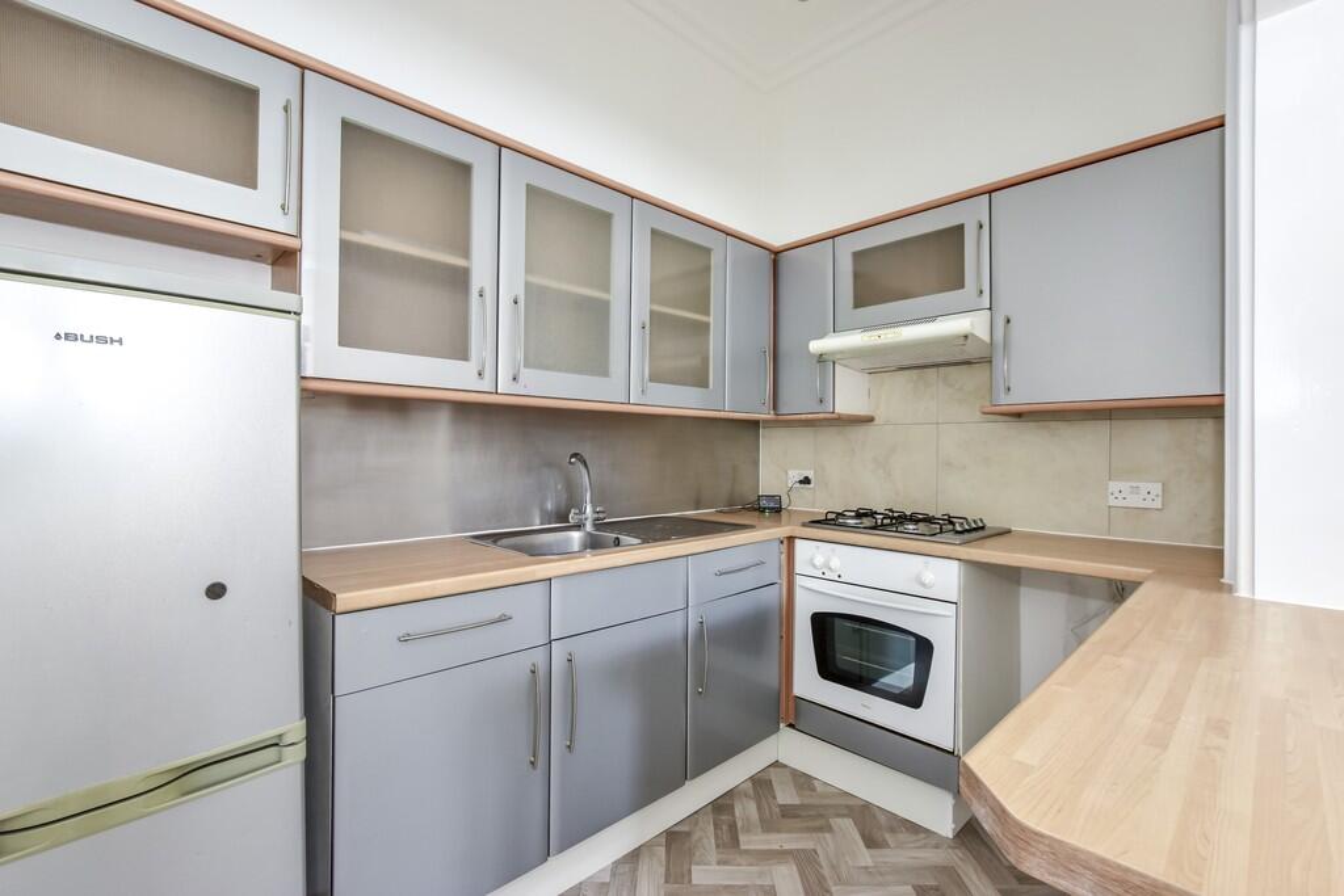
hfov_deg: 100.4
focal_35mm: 15
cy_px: 448
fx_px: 560
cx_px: 672
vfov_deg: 77.3
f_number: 8
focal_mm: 10
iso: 640
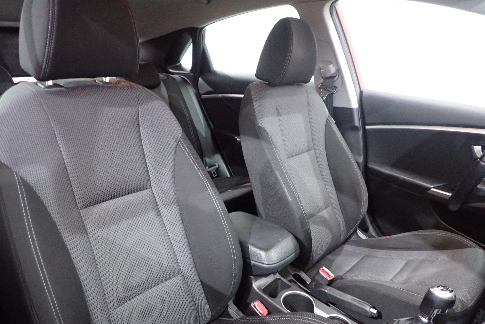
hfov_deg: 67.4
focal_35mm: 27
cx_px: 244
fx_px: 364
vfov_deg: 47.8
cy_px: 181
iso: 800
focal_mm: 4.5
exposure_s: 1/25
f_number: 2
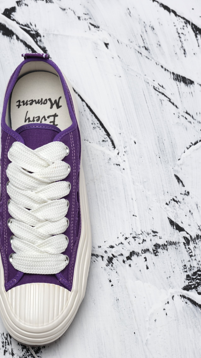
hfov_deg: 9.9
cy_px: 203
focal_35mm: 122
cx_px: 54
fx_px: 1156
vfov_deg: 17.6
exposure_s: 1/100
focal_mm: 120
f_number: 14
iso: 160
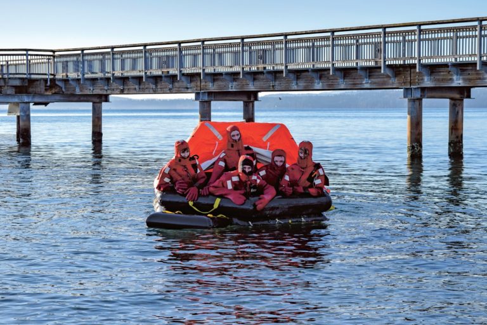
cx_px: 244
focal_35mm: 82
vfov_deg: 16.6
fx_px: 1116
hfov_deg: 24.6
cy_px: 162
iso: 200
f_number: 9
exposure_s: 1/320
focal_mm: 55
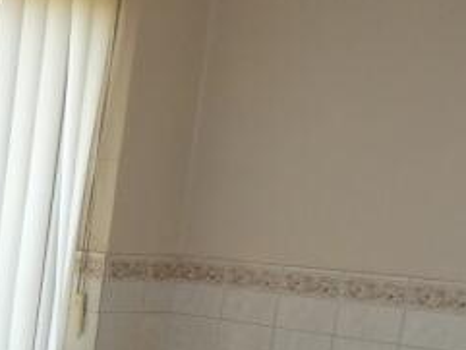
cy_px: 422
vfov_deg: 16.6
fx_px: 1145
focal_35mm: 85
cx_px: -381
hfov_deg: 18.1
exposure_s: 1/60
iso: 125
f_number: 2.8
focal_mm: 3.6
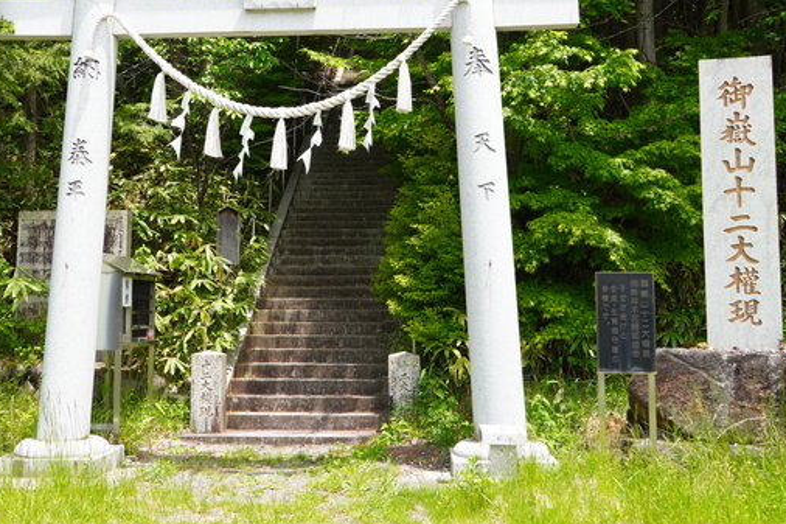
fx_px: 952
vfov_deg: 30.6
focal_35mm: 44
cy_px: 195
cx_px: 353
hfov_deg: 44.8
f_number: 8
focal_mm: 23
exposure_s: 1/500
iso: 640
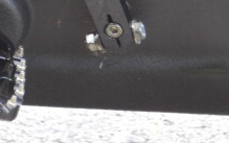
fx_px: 2870
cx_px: 95
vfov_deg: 2.8
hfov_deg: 4.6
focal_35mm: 460
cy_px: -239
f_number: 5.6
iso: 400
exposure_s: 1/60
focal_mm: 55
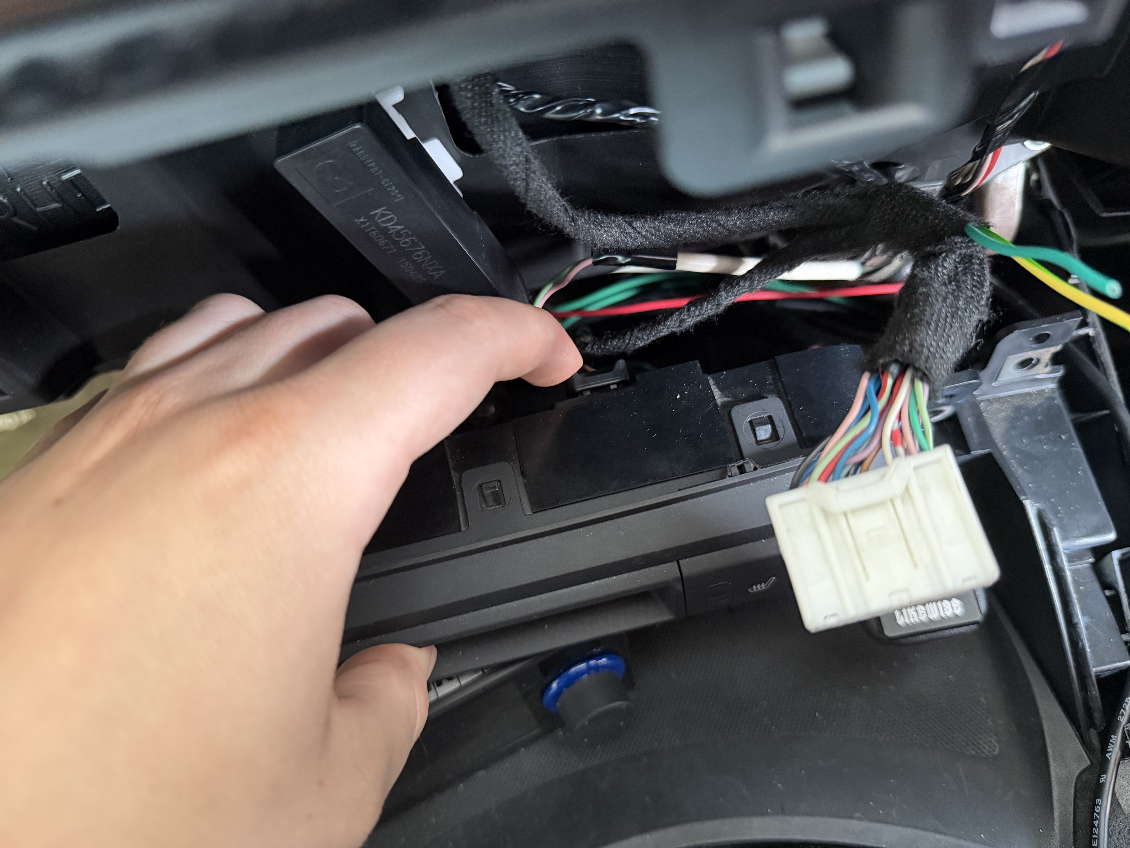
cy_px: 424
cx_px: 565
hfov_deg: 71.6
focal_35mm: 24
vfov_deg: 56.8
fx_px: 783
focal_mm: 6.76
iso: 640
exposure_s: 1/50
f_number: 1.78
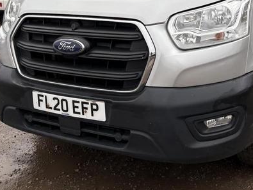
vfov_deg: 23.8
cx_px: 155
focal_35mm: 59
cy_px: 1
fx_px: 431
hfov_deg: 32.6
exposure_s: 1/515
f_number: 1.6
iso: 50
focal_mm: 5.96
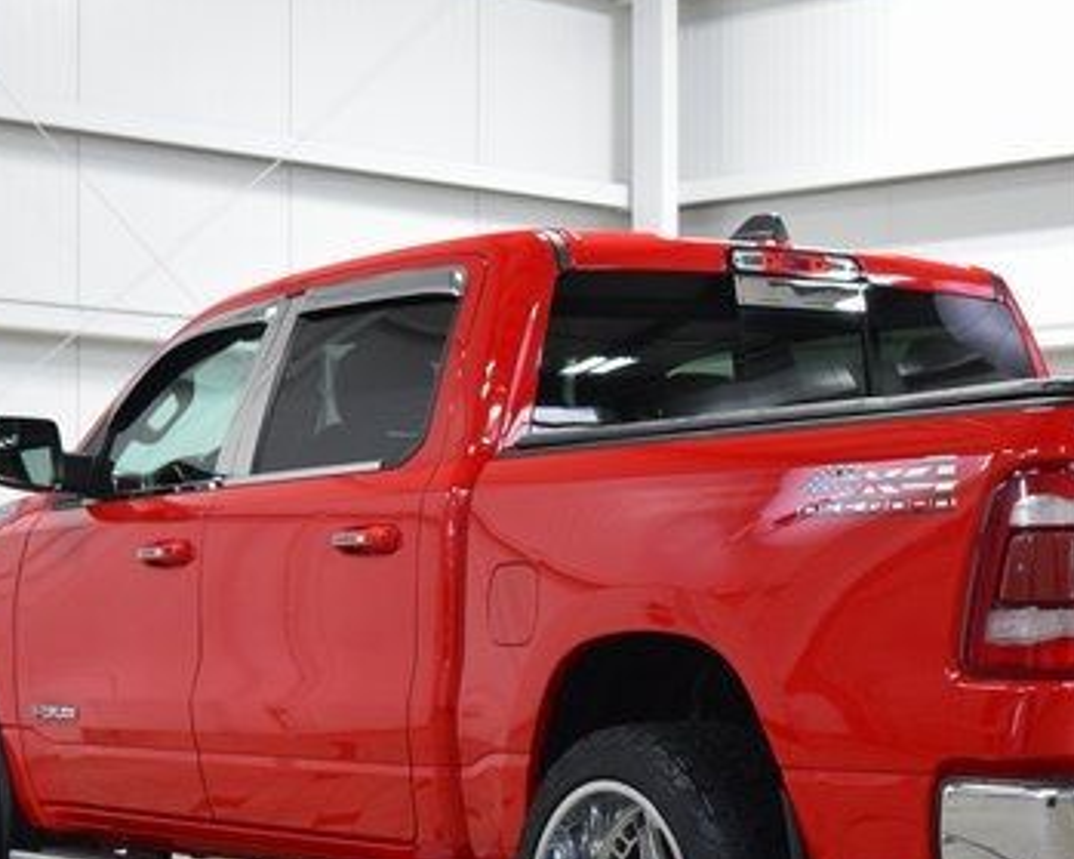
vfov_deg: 16.5
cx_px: 794
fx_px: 2955
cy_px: 623
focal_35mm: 93
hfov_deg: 20.5
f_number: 5
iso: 1600
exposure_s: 1/60
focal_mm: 36
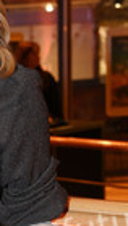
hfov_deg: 7.3
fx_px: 993
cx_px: -58
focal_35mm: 165
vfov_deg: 13.0
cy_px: 165
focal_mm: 55
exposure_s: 1/100
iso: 3200
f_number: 5.6
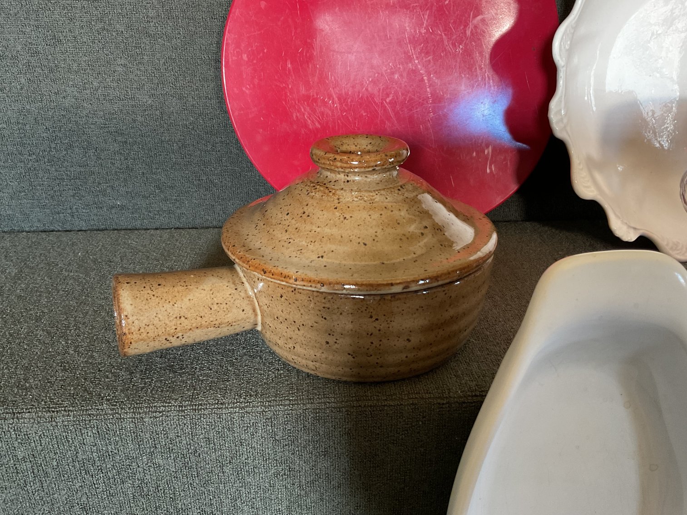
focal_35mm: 29
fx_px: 576
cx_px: 344
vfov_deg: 48.2
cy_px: 258
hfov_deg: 61.7
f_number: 1.8
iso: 250
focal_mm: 3
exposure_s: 1/50
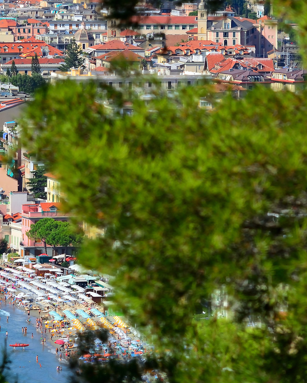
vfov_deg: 5.1
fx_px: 4269
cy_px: 157
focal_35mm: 376
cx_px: -26
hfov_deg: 4.1
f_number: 8
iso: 100
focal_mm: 120
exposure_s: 1/320
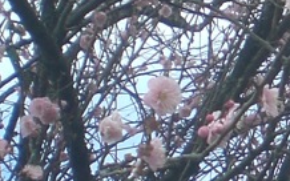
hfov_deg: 10.5
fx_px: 1461
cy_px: 132
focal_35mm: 185
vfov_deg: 7.1
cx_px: 551
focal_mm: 6.3
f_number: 3.1
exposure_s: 1/250
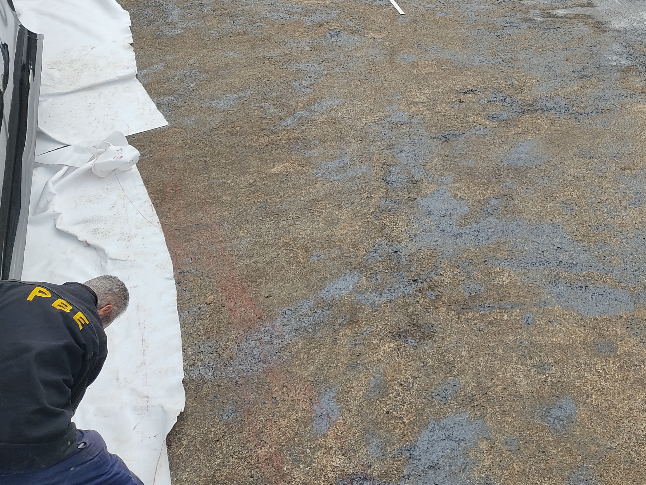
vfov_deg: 31.2
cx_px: 502
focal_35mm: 45
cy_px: 82
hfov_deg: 40.6
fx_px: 840
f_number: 1.79
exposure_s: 1/317
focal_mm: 4.74
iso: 100
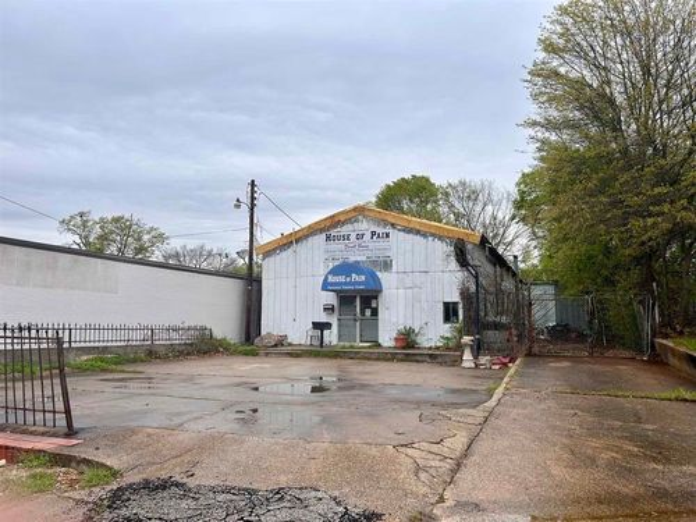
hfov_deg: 67.3
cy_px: 261
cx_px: 348
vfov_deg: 53.1
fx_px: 523
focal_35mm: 26
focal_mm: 5.7
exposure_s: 1/1147
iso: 50
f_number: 1.5
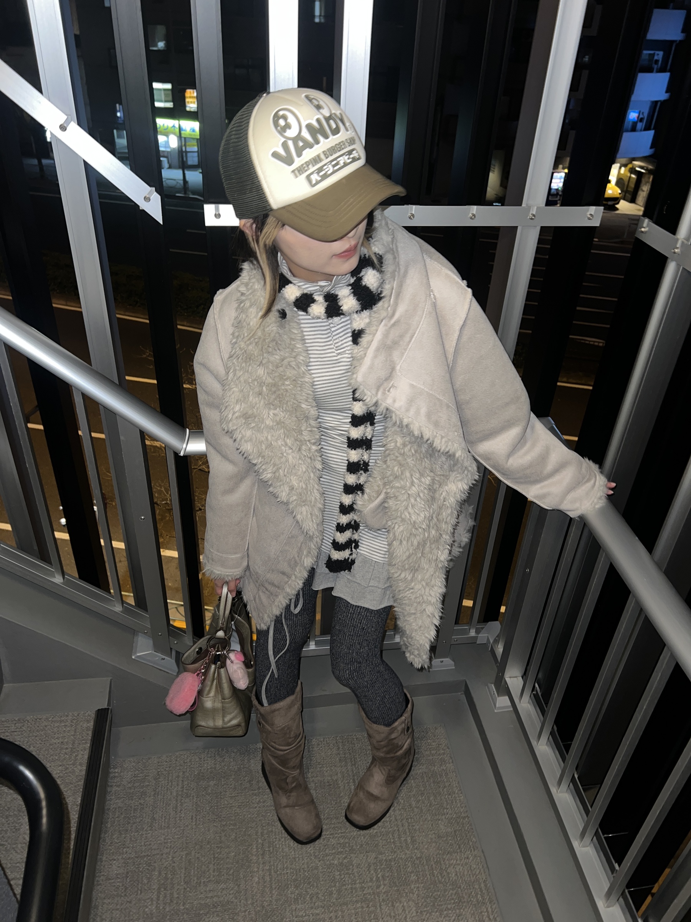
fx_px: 692
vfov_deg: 67.3
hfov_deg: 53.1
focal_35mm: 26
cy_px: 461
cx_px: 346
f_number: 1.5
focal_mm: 5.7
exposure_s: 1/5
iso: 32
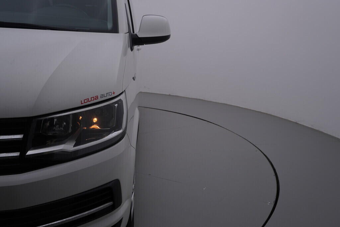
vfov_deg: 36.9
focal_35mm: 36
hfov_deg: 53.1
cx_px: 170
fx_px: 340
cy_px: 114
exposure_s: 1/160
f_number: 5.6
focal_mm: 24
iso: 125
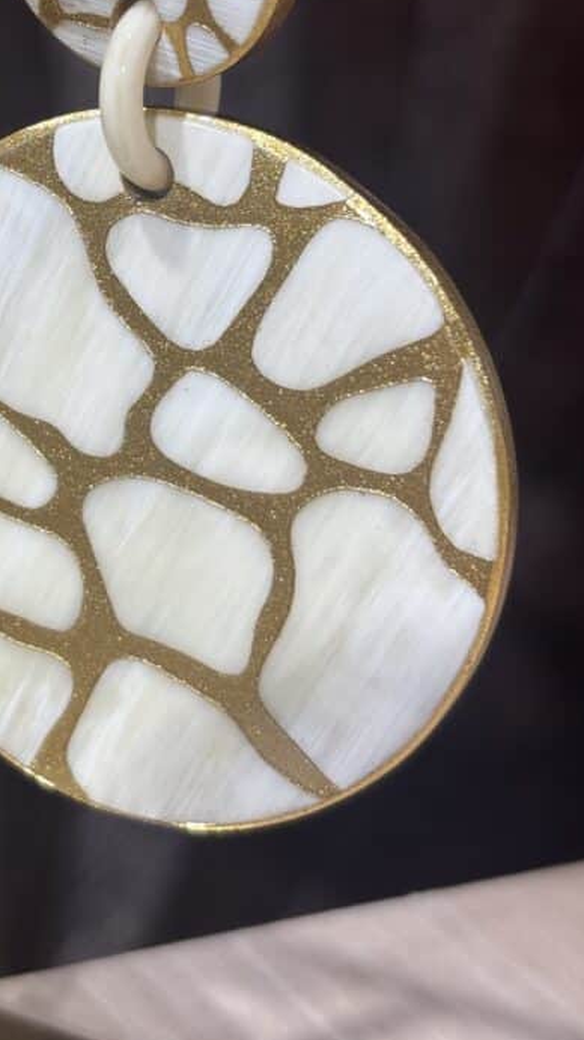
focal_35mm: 84
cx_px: 23
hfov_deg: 14.2
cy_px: 292
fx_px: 2316
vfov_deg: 25.1
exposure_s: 1/100
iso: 32
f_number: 1.6
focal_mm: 5.96
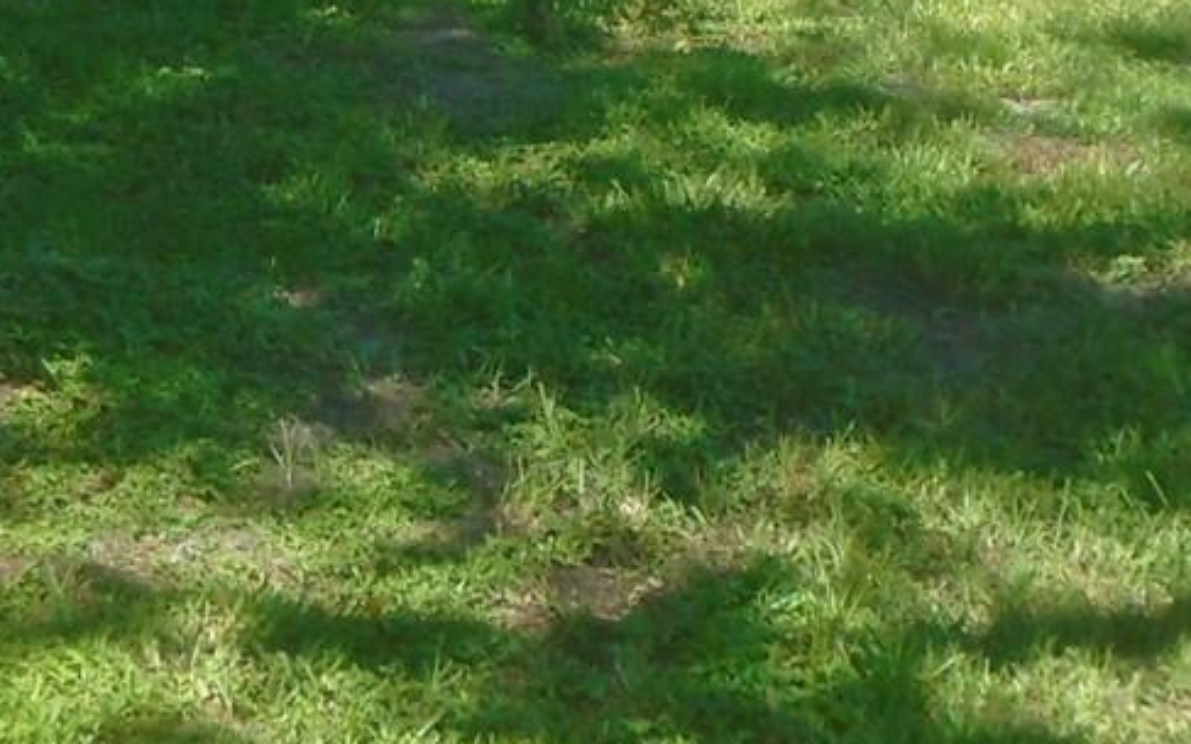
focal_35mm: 108
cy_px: -590
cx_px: 452
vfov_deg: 11.3
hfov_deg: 19.3
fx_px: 3504
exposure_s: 1/640
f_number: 3.5
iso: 100
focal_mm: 5.5
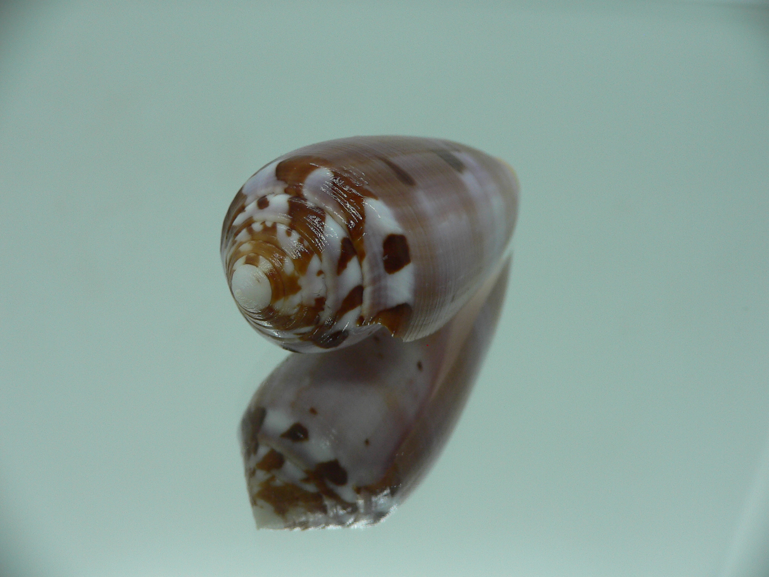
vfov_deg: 40.7
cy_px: 288
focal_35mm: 35
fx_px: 778
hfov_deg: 52.6
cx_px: 384
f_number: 2.8
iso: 80
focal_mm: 4.6
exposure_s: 1/60
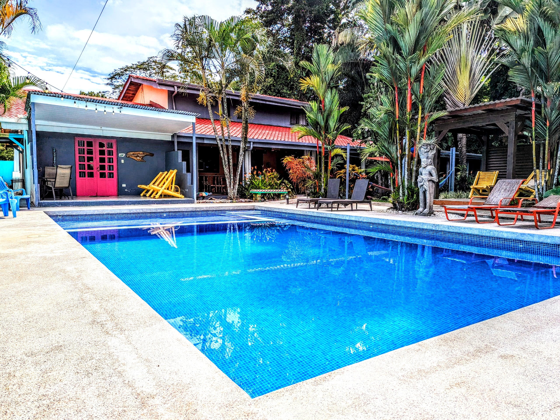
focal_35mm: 24
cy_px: 210
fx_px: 388
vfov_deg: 56.8
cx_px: 280
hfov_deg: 71.6
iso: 44
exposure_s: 1/3145
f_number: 1.85
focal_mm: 6.81
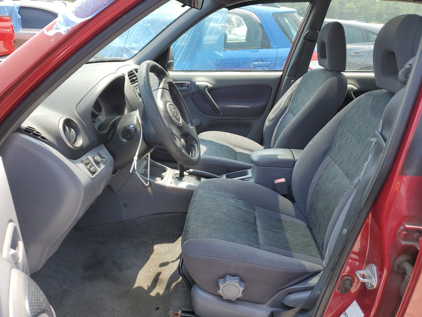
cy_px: 158
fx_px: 317
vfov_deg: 53.1
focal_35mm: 26
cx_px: 211
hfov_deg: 67.3
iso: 50
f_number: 1.5
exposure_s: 1/769
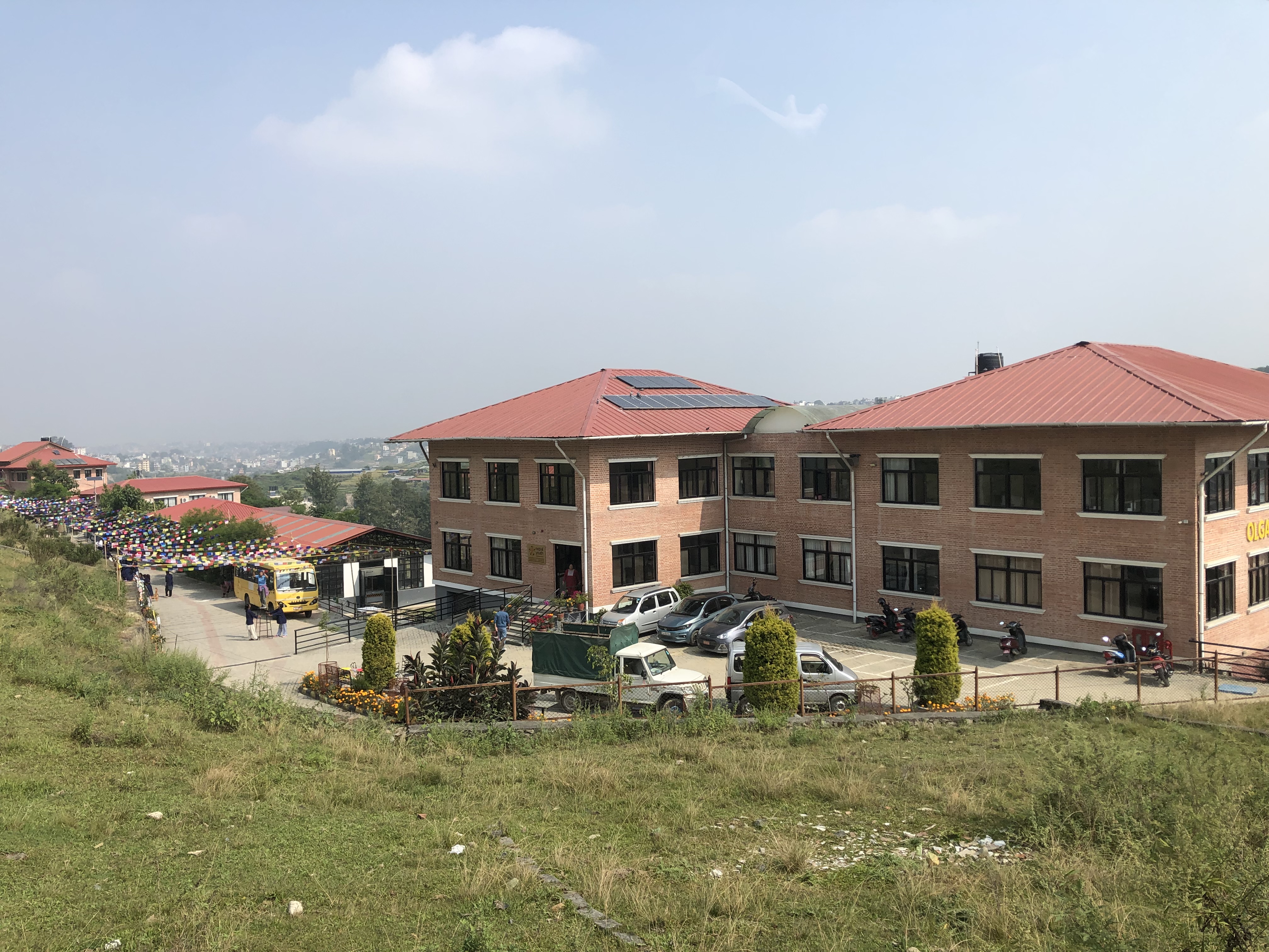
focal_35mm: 28
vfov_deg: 49.7
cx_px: 634
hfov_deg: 63.4
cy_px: 476
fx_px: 1026
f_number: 1.8
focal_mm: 3.99
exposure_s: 1/1845
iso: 20
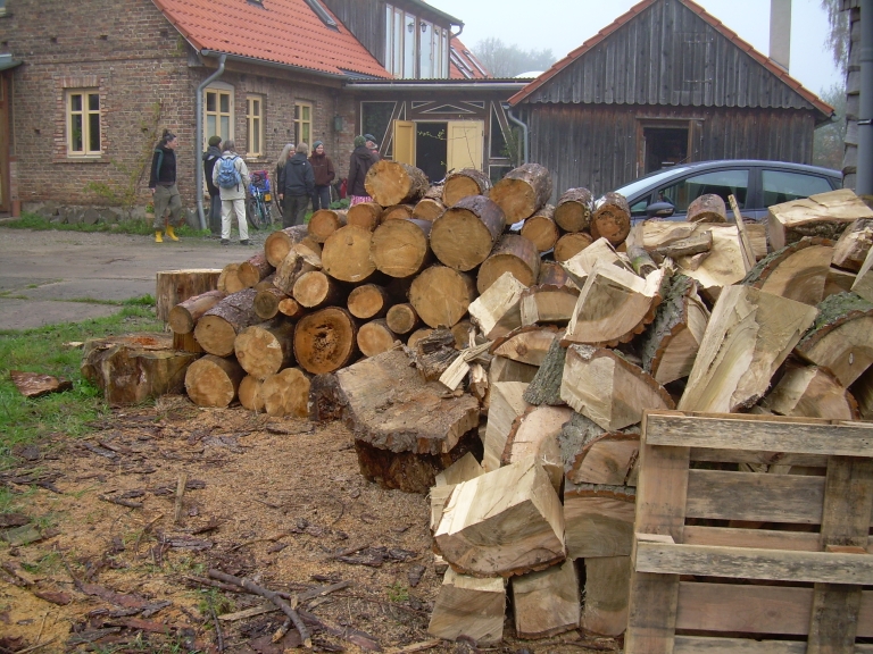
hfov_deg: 49.0
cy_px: 327
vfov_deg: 37.7
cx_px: 436
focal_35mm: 38
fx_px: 958
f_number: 2.8
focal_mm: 6.3
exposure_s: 1/125
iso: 50
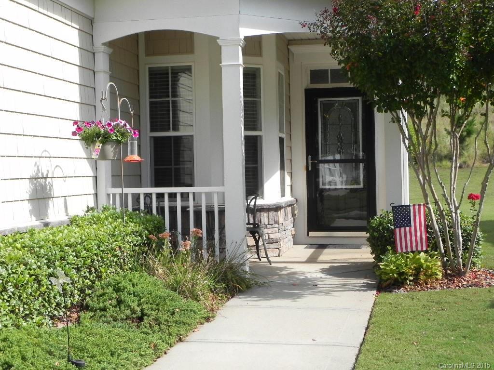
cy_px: 185
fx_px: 828
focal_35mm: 58
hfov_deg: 33.2
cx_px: 247
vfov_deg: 25.2
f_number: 6.3
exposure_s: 1/294
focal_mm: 10.3
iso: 160
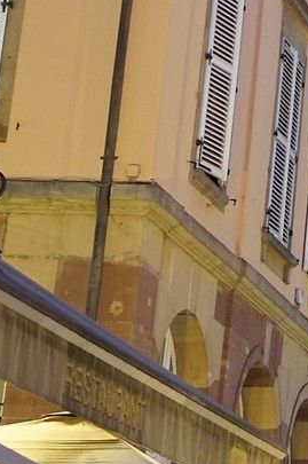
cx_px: 819
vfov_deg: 10.4
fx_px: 2444
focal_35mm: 190
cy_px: -301
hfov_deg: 6.7
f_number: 6.3
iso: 200
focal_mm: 32
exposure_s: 1/1.25
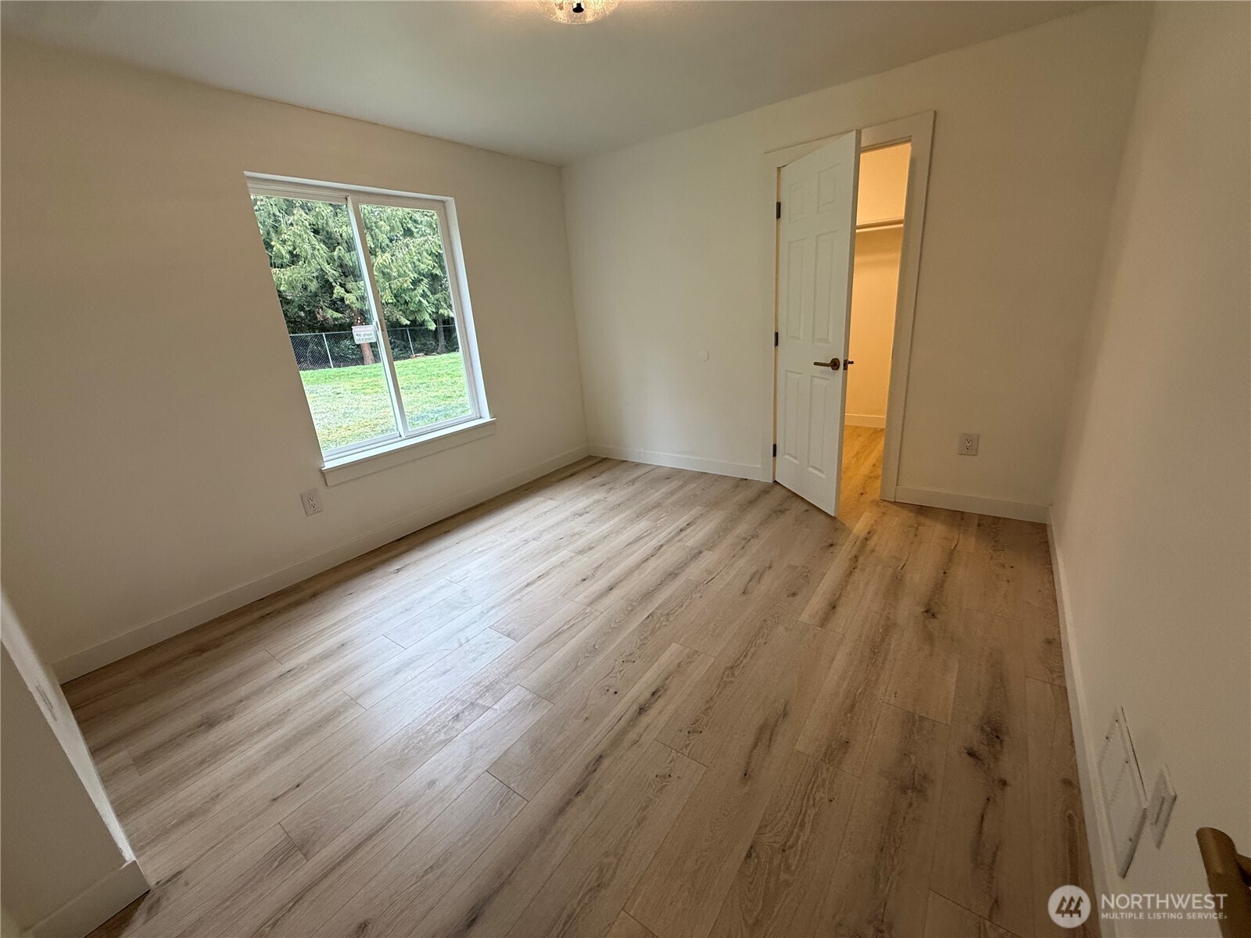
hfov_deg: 102.1
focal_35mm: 14
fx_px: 506
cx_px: 626
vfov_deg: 85.7
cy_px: 469
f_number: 2.2
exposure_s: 1/120
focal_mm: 2.22
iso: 125
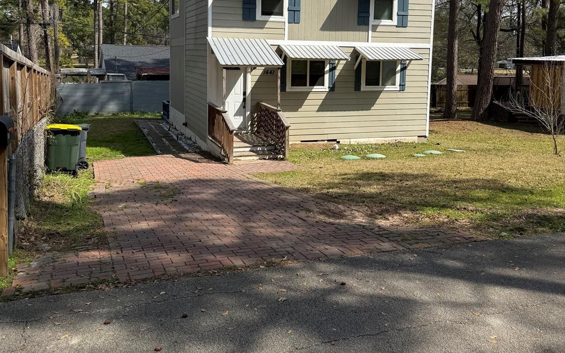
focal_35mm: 34
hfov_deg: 56.7
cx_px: 283
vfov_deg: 36.5
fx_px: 524
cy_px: 96
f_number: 1.78
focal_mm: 6.76
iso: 80
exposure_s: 1/4975
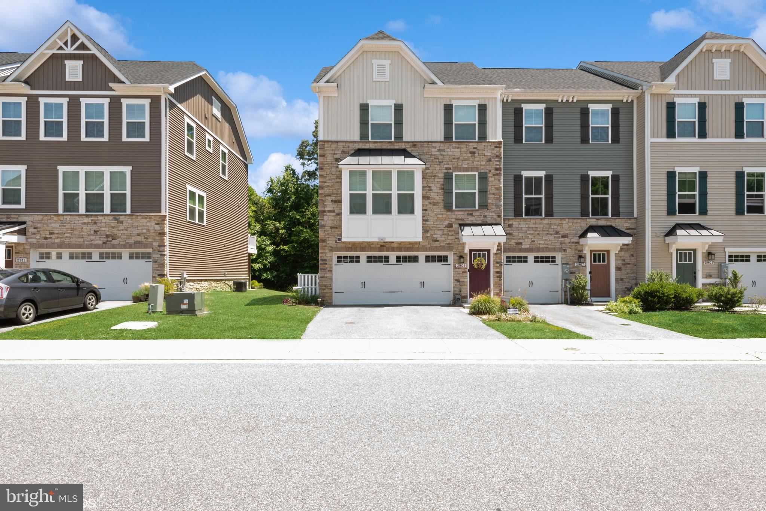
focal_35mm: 20
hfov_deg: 84.0
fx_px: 426
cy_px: 256
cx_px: 383
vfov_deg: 62.0
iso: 100
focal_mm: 20
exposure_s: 1/4
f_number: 20
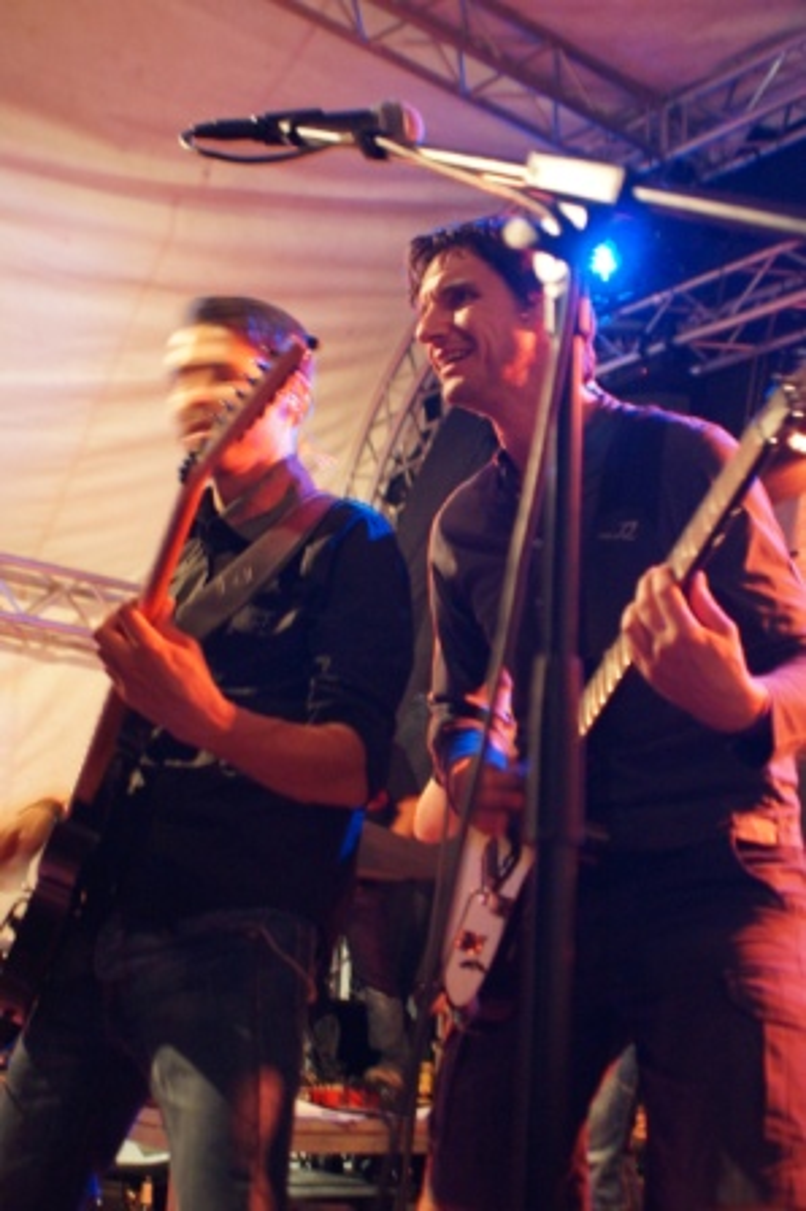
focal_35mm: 42
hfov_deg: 31.8
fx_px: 1413
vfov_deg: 46.4
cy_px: 606
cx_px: 403
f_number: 3.5
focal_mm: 28
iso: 3200
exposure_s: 1/15
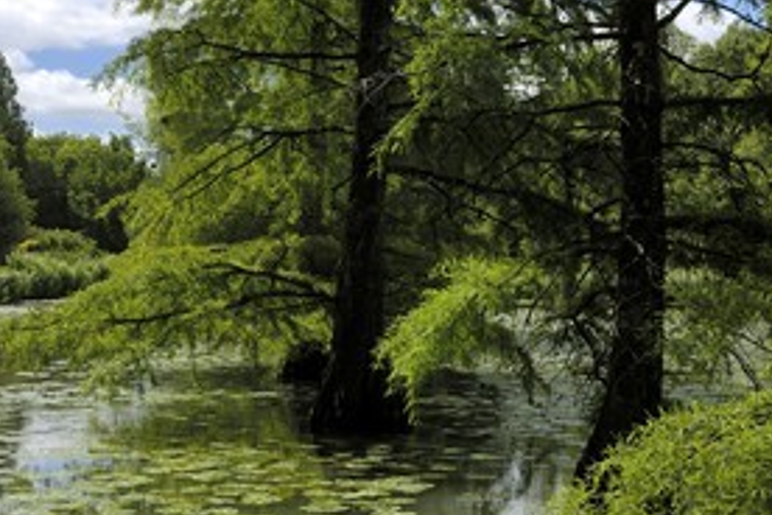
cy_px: 302
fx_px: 1372
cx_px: 320
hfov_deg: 31.4
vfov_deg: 21.2
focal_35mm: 64
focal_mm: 28
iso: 100
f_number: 9.5
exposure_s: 1/160
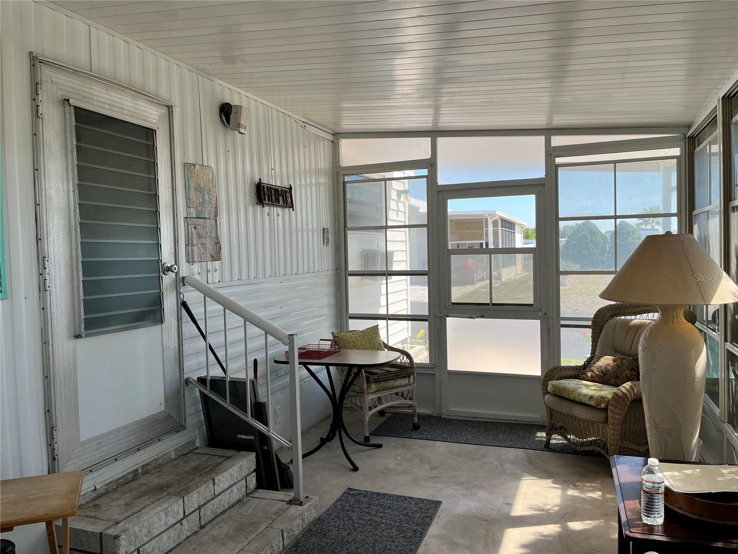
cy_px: 277
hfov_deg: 67.3
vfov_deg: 53.1
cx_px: 369
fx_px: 554
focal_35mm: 26
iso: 50
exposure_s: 1/393
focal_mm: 5.1
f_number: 1.6
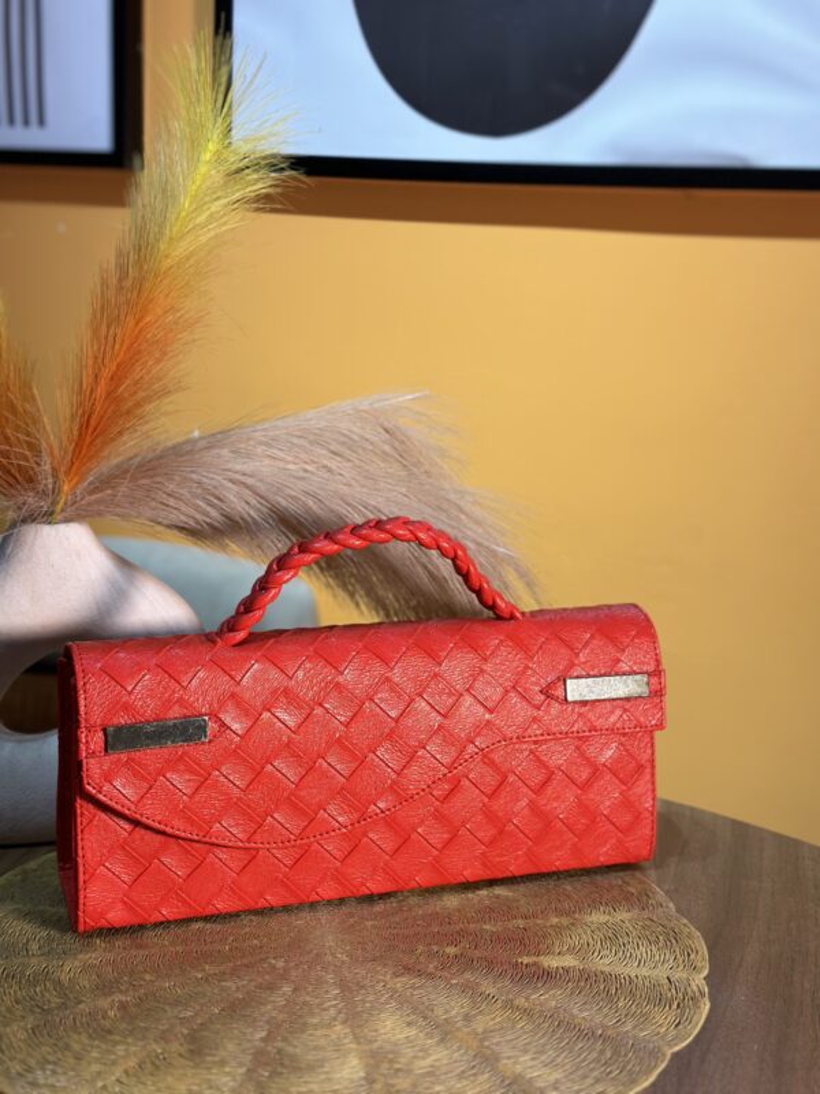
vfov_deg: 39.7
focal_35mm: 48
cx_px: 410
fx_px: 1516
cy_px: 547
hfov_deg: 30.3
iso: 80
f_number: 1.78
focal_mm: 6.86
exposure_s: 1/105
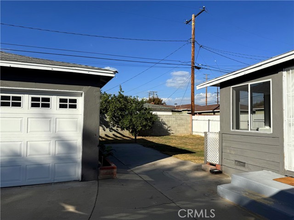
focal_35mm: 24
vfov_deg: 56.8
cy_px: 110
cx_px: 147
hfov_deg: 71.6
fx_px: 204
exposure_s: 1/7353
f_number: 1.78
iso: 80
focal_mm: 6.76
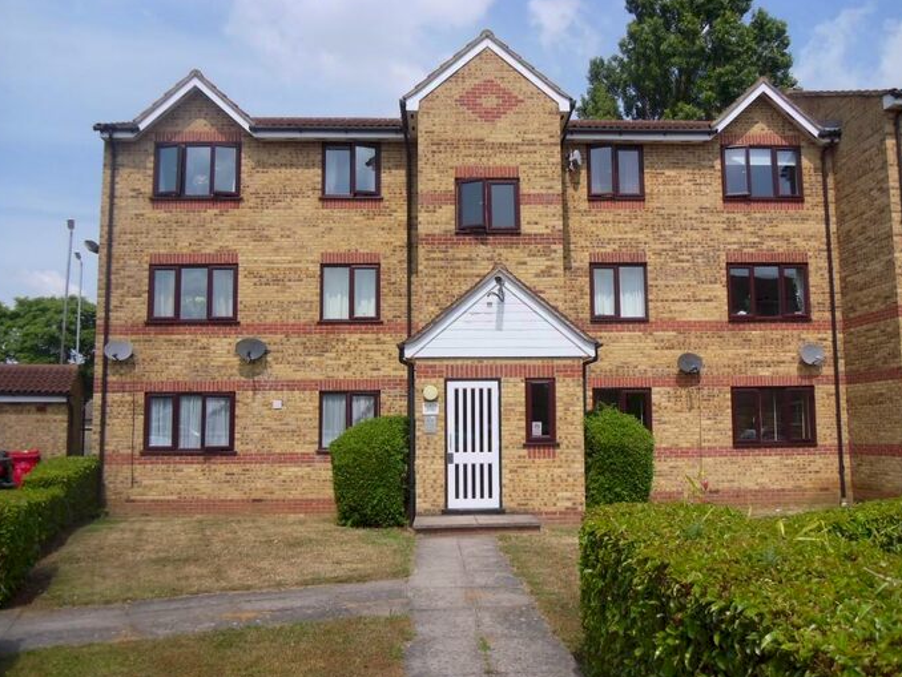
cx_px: 450
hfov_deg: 56.8
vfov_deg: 44.2
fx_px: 834
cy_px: 341
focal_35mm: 32
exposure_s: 1/824
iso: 80
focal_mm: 5.6
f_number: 3.3
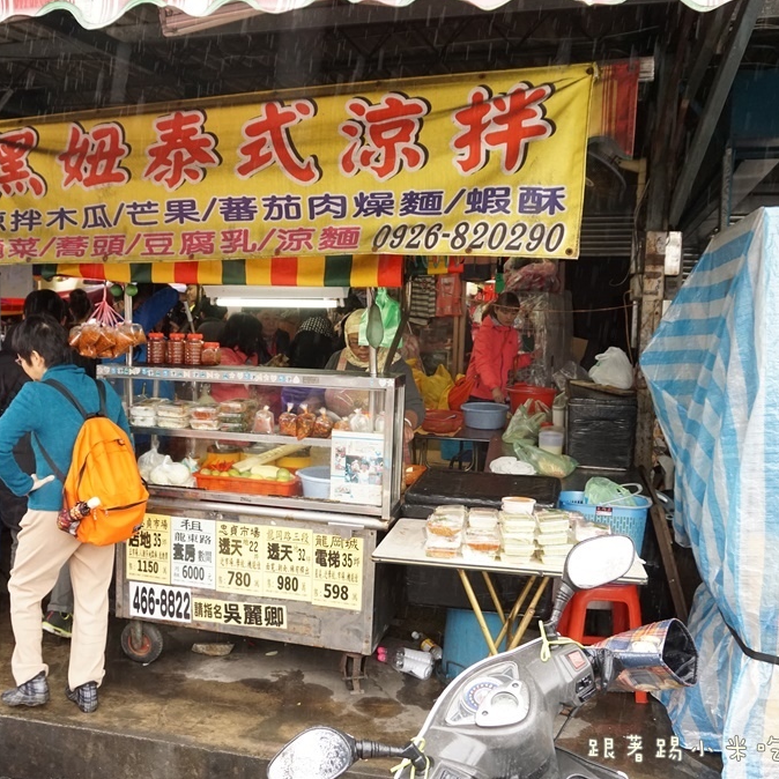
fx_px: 789
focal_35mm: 31
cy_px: 390
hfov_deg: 52.4
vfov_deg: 52.5
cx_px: 350
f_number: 4
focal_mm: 16
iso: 1250
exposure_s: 1/160
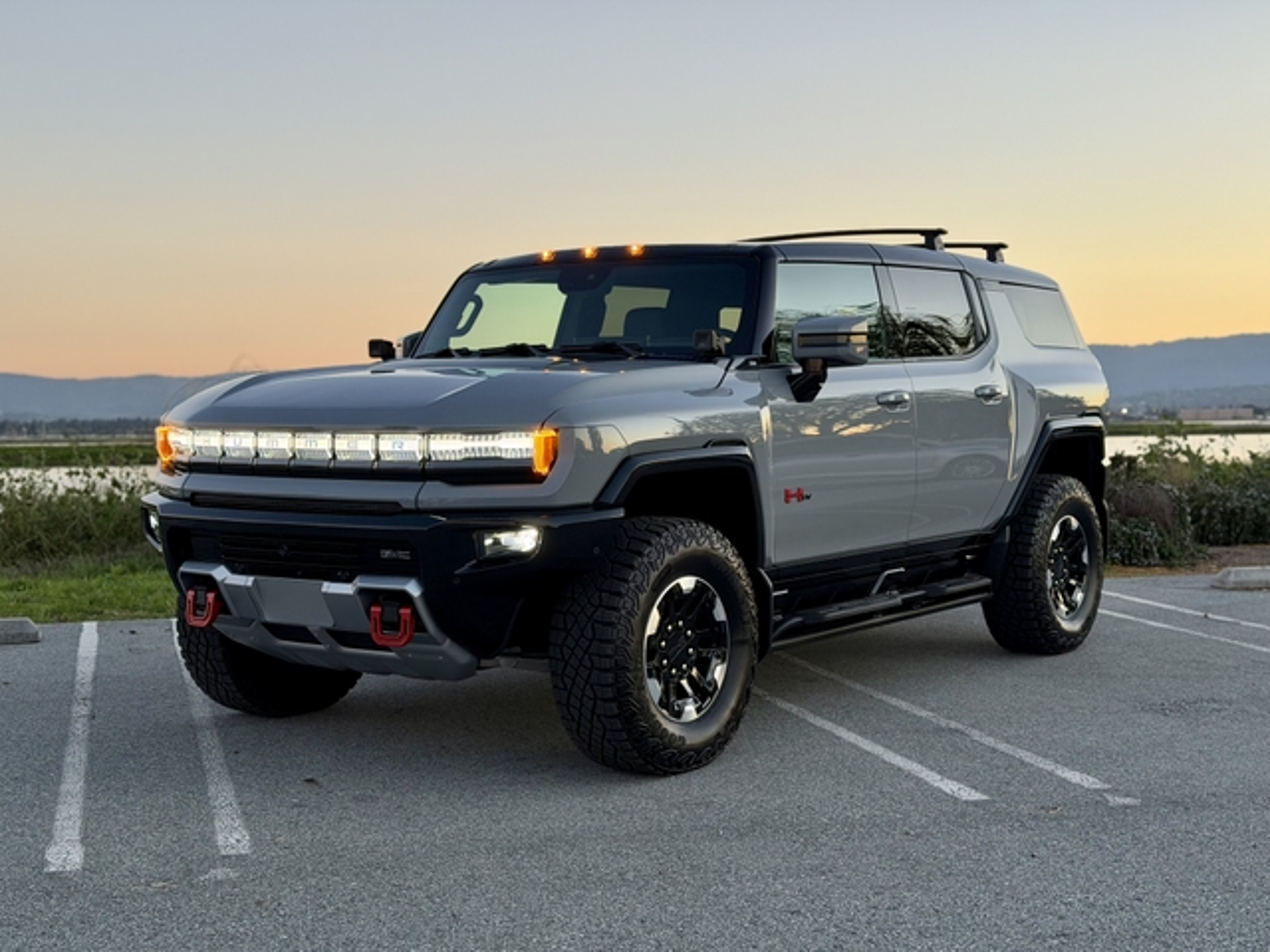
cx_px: 635
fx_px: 1761
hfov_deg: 39.7
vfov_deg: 30.3
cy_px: 476
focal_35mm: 48
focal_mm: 6.76
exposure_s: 1/121
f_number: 1.78
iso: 64
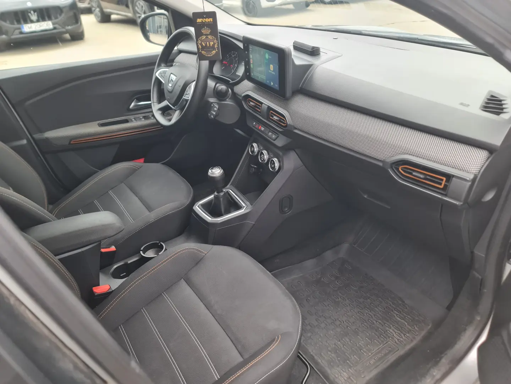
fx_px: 369
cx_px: 256
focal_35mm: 25
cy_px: 192
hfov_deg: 69.4
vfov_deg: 54.9
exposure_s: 1/100
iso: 125
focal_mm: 7
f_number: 1.8
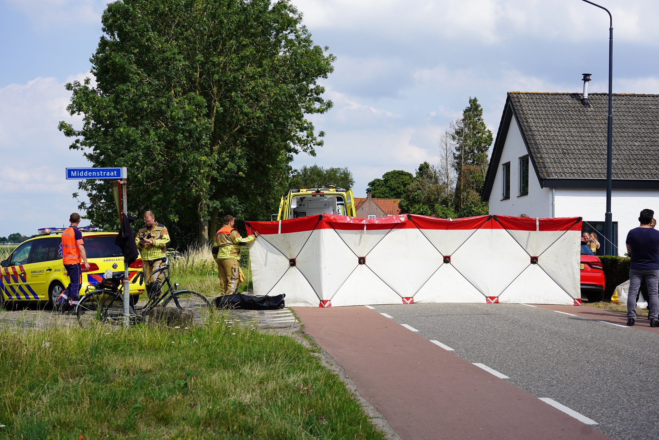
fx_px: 824
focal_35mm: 45
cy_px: 220
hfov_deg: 43.6
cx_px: 330
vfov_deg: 29.9
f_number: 5
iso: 100
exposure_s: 1/640
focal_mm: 45
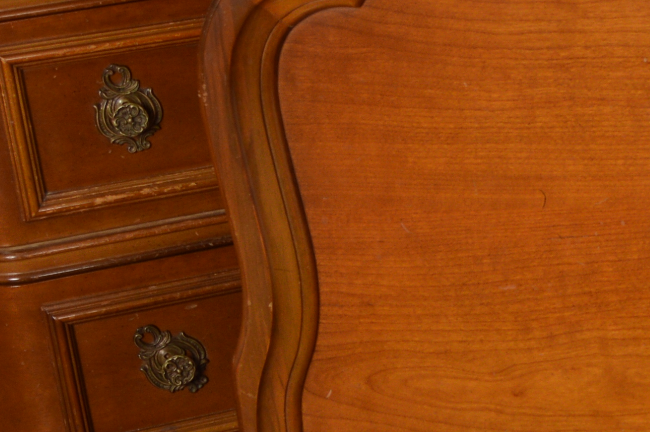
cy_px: 534
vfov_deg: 9.6
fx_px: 2543
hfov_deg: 12.7
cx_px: 1312
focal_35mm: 141
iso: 100
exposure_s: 1/250
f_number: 5.6
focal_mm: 20
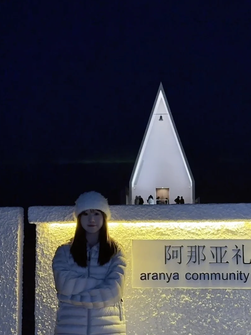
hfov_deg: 29.0
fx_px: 484
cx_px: 148
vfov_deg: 38.1
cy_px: 190
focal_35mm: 50
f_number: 1.78
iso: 1000
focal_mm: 6.76
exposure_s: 1/34
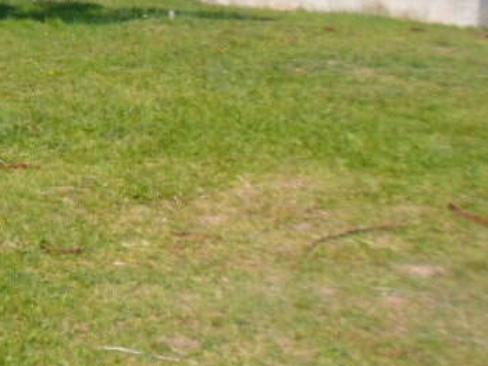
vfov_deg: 19.9
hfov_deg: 23.2
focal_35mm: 73
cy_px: 75
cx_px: -171
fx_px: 1029
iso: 80
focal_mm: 4.5
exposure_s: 1/1500
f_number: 2.5
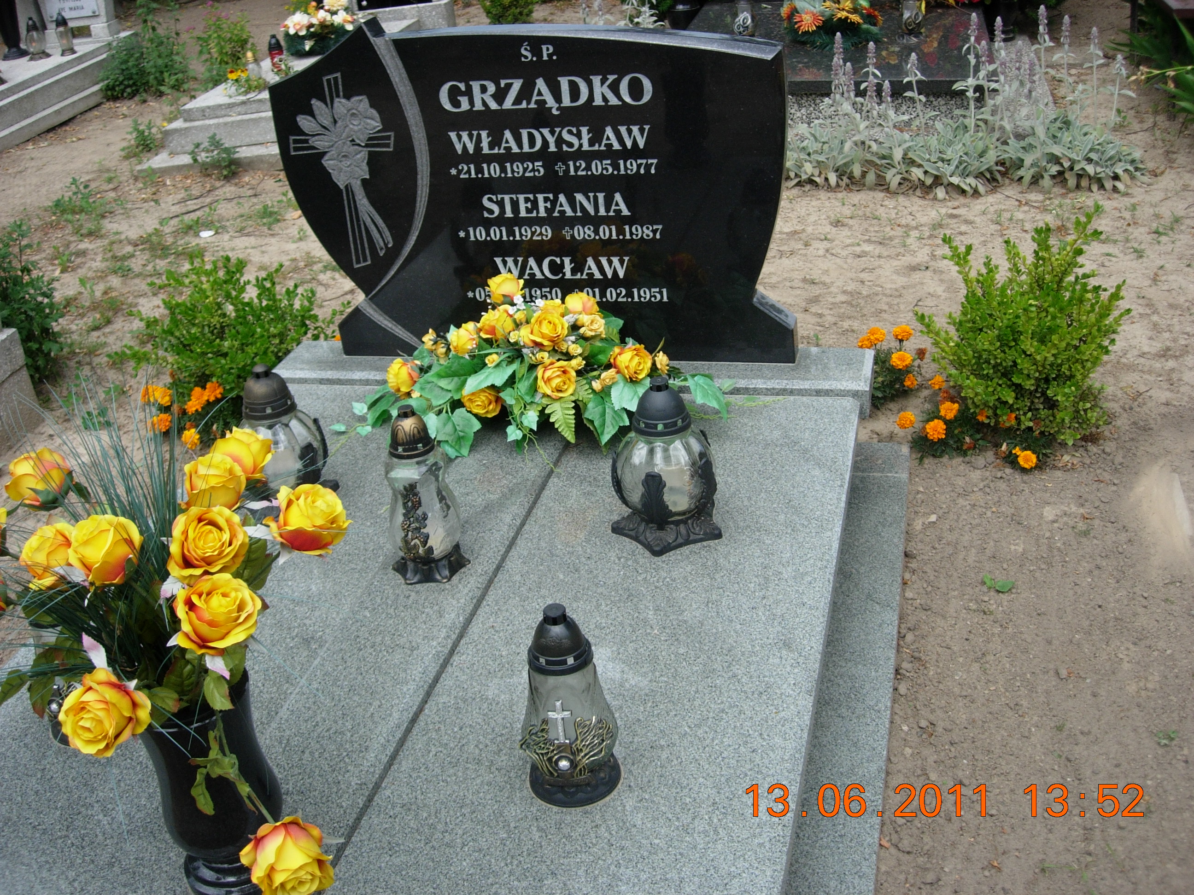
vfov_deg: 37.7
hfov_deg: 49.0
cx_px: 597
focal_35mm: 38
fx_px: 1311
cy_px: 448
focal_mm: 7.8
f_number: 2.8
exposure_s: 1/724
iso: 64
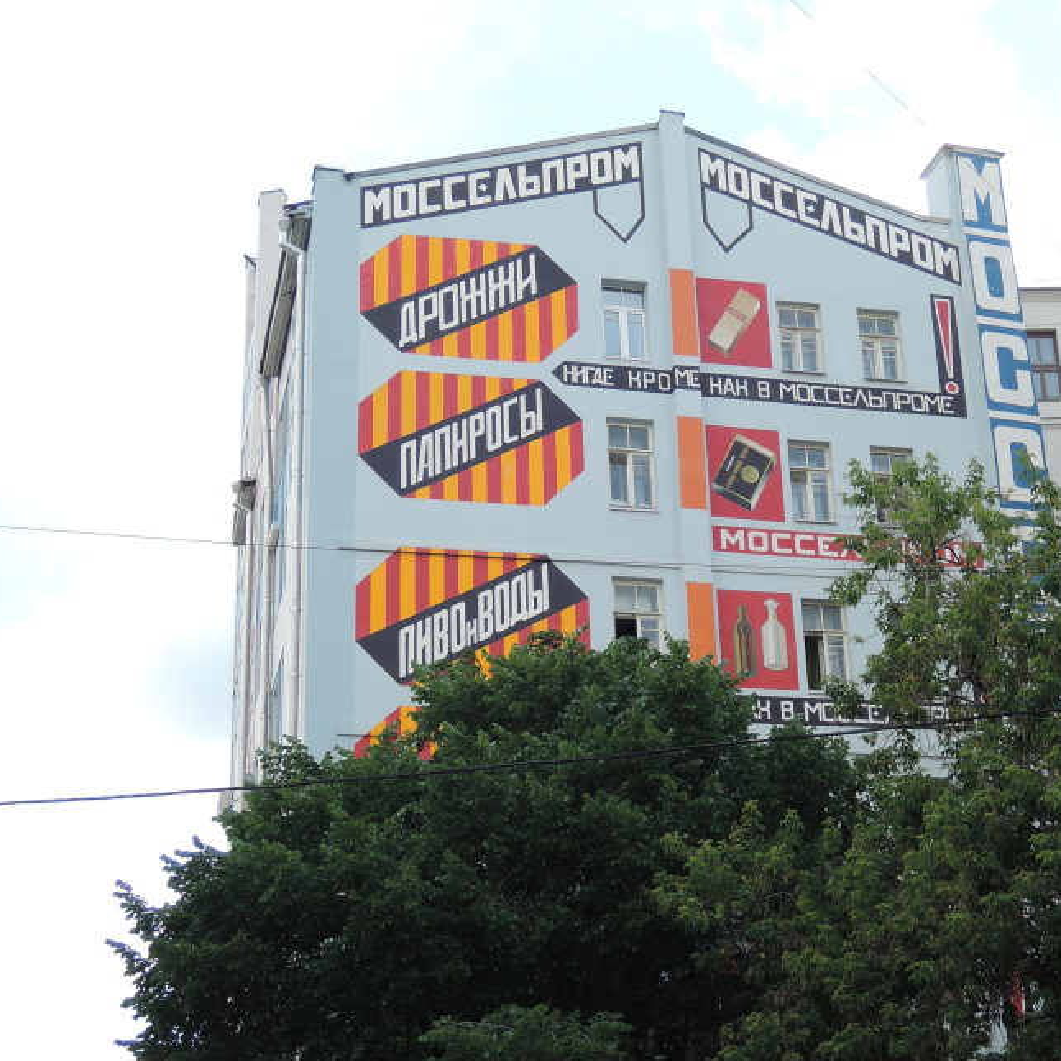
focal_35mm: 63
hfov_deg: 27.3
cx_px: 606
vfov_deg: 27.3
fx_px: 2185
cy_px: 563
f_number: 3.4
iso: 80
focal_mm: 9.6
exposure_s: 1/160
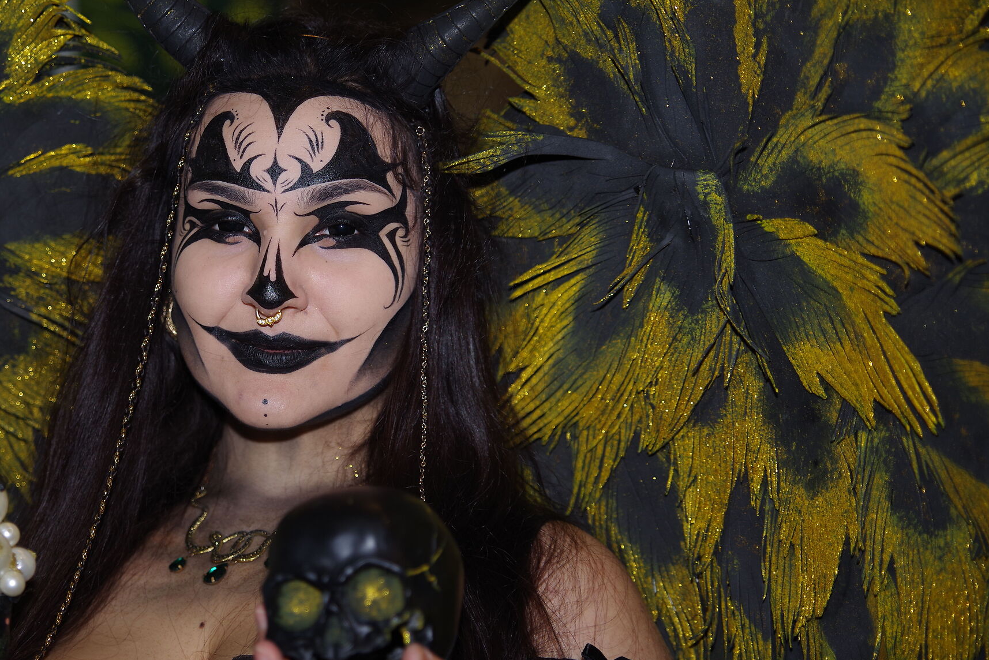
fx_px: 2693
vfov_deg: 14.0
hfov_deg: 20.7
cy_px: 340
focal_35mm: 98
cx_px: 313
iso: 100
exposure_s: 1/100
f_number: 2.8
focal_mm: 70
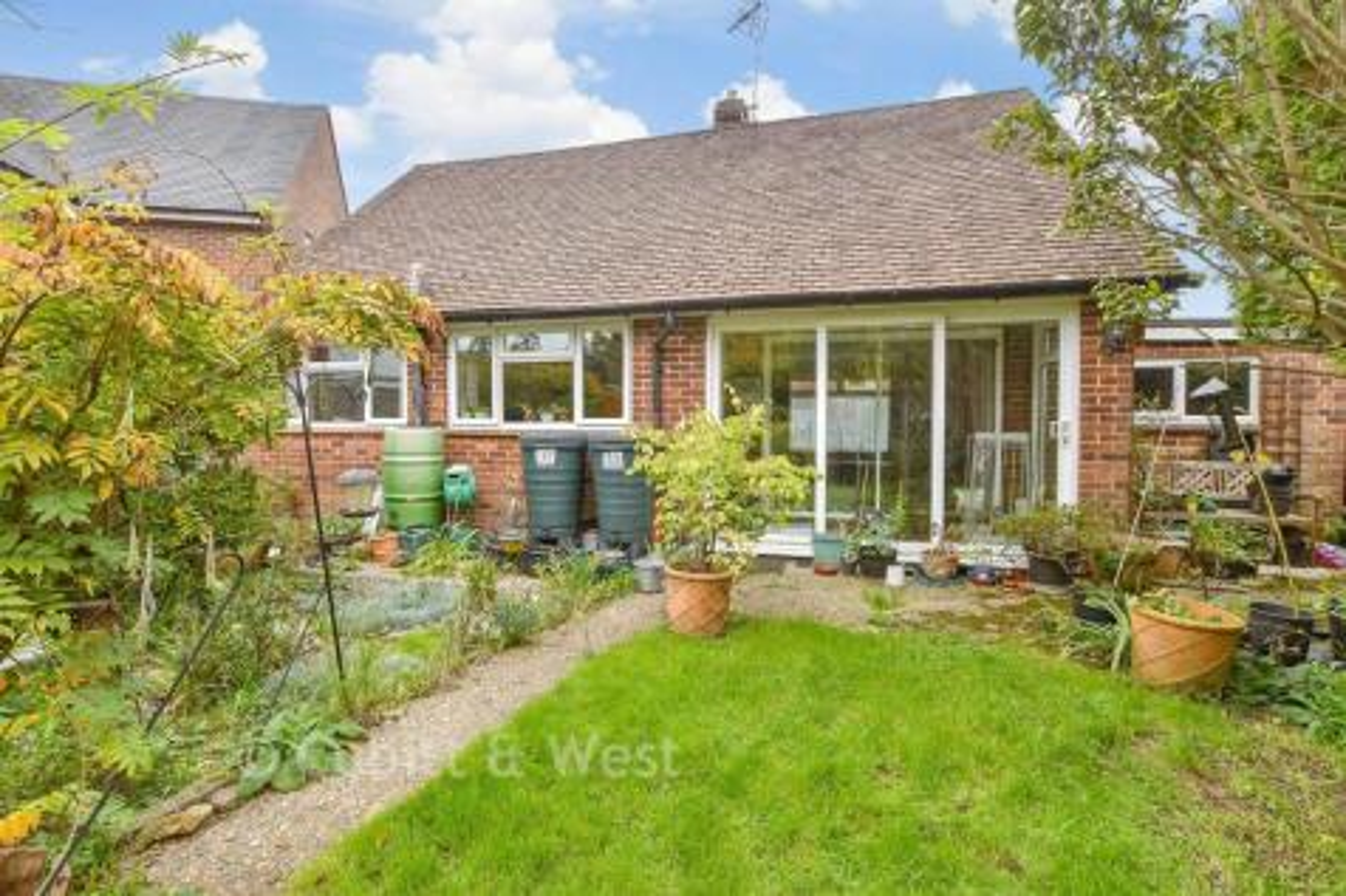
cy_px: 448
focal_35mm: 15
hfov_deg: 100.4
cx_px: 673
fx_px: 561
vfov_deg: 77.3
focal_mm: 10
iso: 160
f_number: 8
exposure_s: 1/60
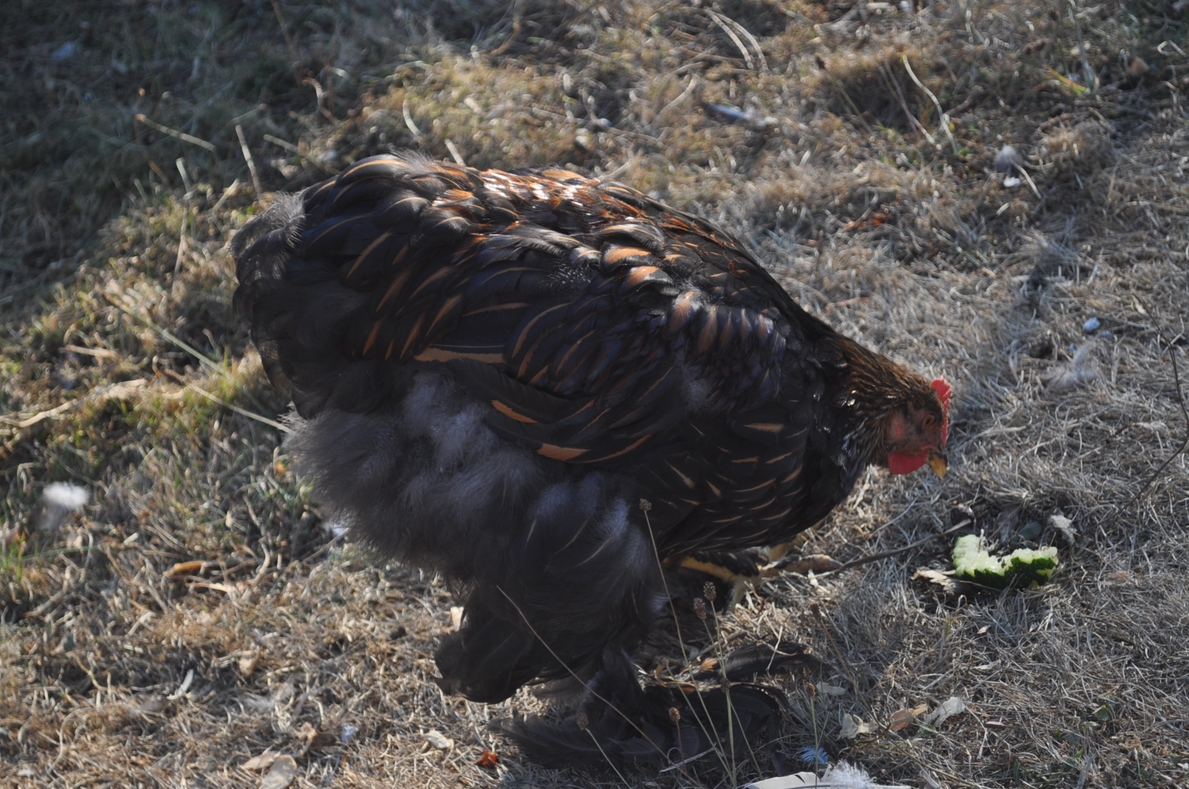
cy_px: 394
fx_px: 2721
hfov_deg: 24.6
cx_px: 594
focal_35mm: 82
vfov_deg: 16.5
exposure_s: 1/250
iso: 200
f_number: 5.6
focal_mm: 55
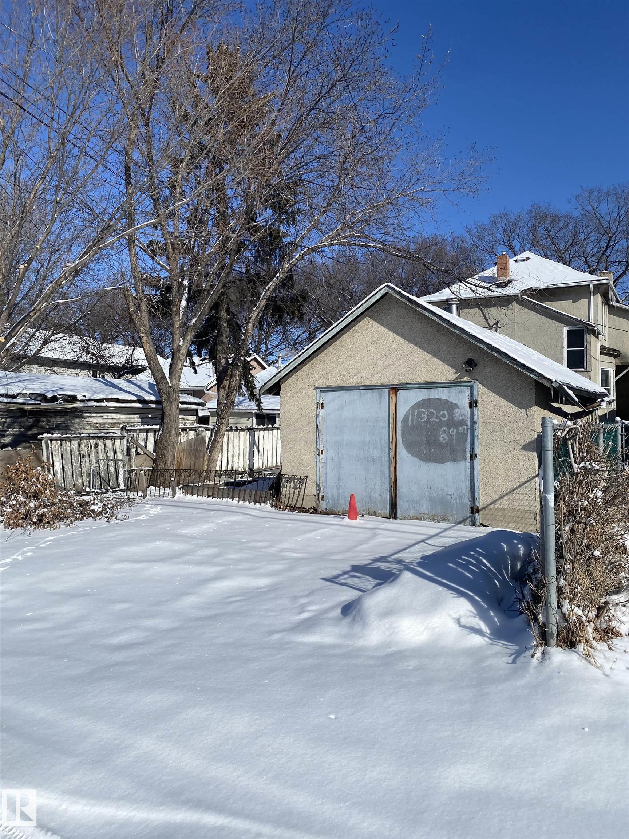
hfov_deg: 53.1
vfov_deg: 67.3
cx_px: 314
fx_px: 630
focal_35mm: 26
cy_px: 420
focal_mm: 4.25
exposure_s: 1/7692
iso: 32
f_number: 1.8
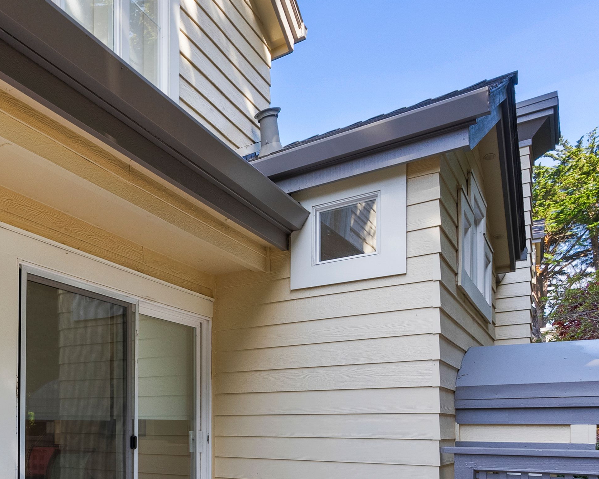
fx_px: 585
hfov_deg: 46.5
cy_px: 413
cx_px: 16
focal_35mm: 33
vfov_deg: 41.7
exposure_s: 1/30
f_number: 8
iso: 500
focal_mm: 16
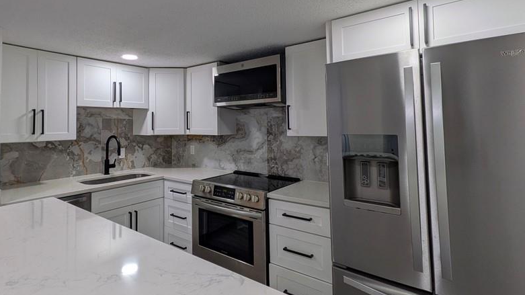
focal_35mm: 20
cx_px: 224
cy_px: 116
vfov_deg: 55.4
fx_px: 278
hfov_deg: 86.1
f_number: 2.2
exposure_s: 1/60
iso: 51
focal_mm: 1.85
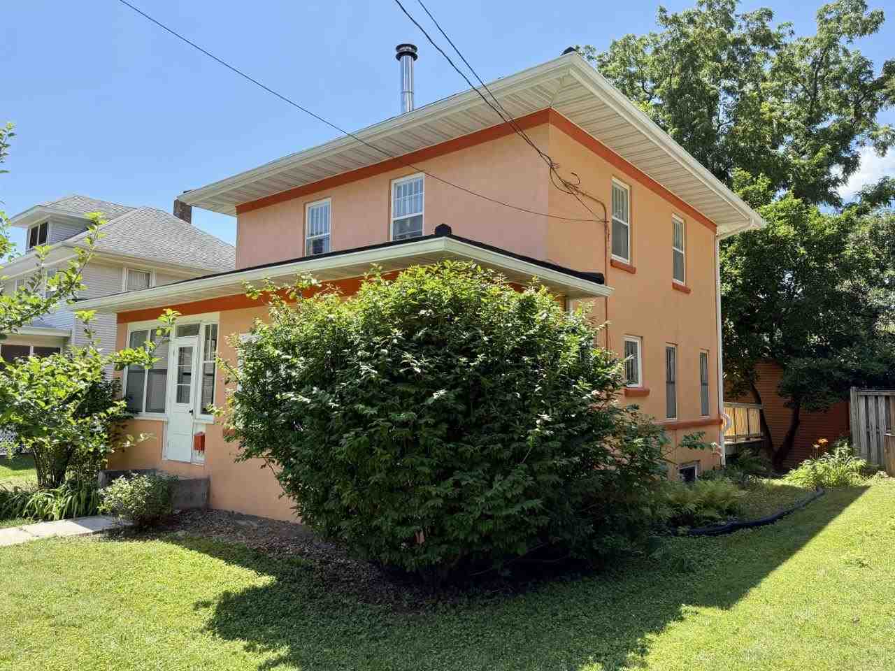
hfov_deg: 71.6
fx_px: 621
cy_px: 336
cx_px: 448
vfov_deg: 56.8
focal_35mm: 24
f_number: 1.78
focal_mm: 6.76
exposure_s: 1/2299
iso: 100
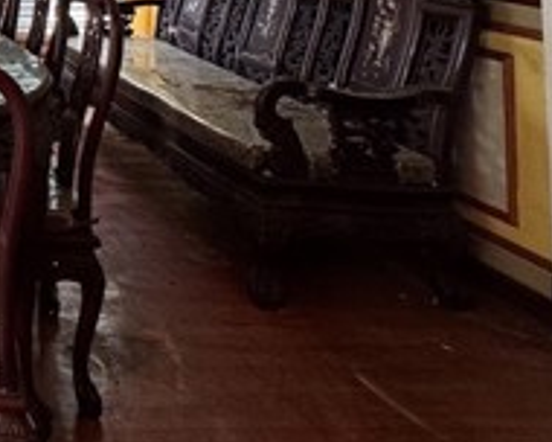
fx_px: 752
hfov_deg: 29.9
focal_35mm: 46
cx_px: -206
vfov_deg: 27.3
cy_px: -134
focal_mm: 2.22
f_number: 2.2
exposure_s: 1/60
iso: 200
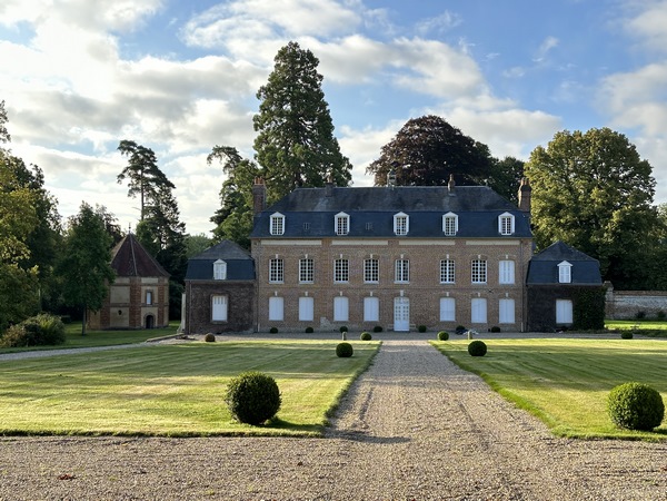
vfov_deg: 30.3
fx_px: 925
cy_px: 250
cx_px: 334
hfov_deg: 39.7
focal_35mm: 48
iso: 64
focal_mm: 6.86
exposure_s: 1/694
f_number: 1.78
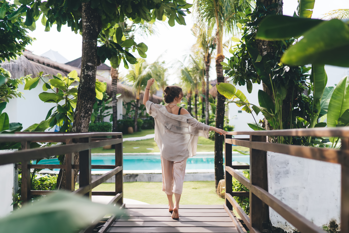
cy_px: 116
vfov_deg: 37.9
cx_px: 174
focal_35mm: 35
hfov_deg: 54.4
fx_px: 339
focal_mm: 35
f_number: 1.4
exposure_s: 1/1600
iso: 100
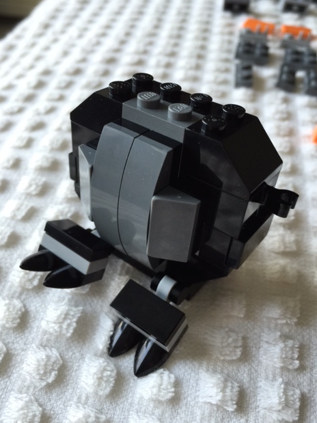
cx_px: 161
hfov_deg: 46.8
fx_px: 366
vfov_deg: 60.0
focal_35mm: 30
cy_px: 211
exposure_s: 1/40
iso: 32
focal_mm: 4.15
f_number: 2.2
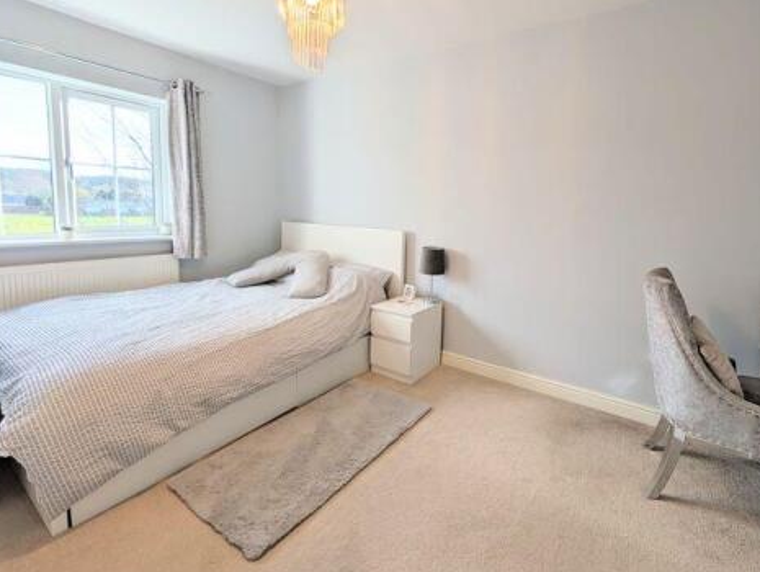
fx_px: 330
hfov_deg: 97.4
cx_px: 436
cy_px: 239
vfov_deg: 81.2
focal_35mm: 15
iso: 60
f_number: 1.7
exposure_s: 1/447
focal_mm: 2.02
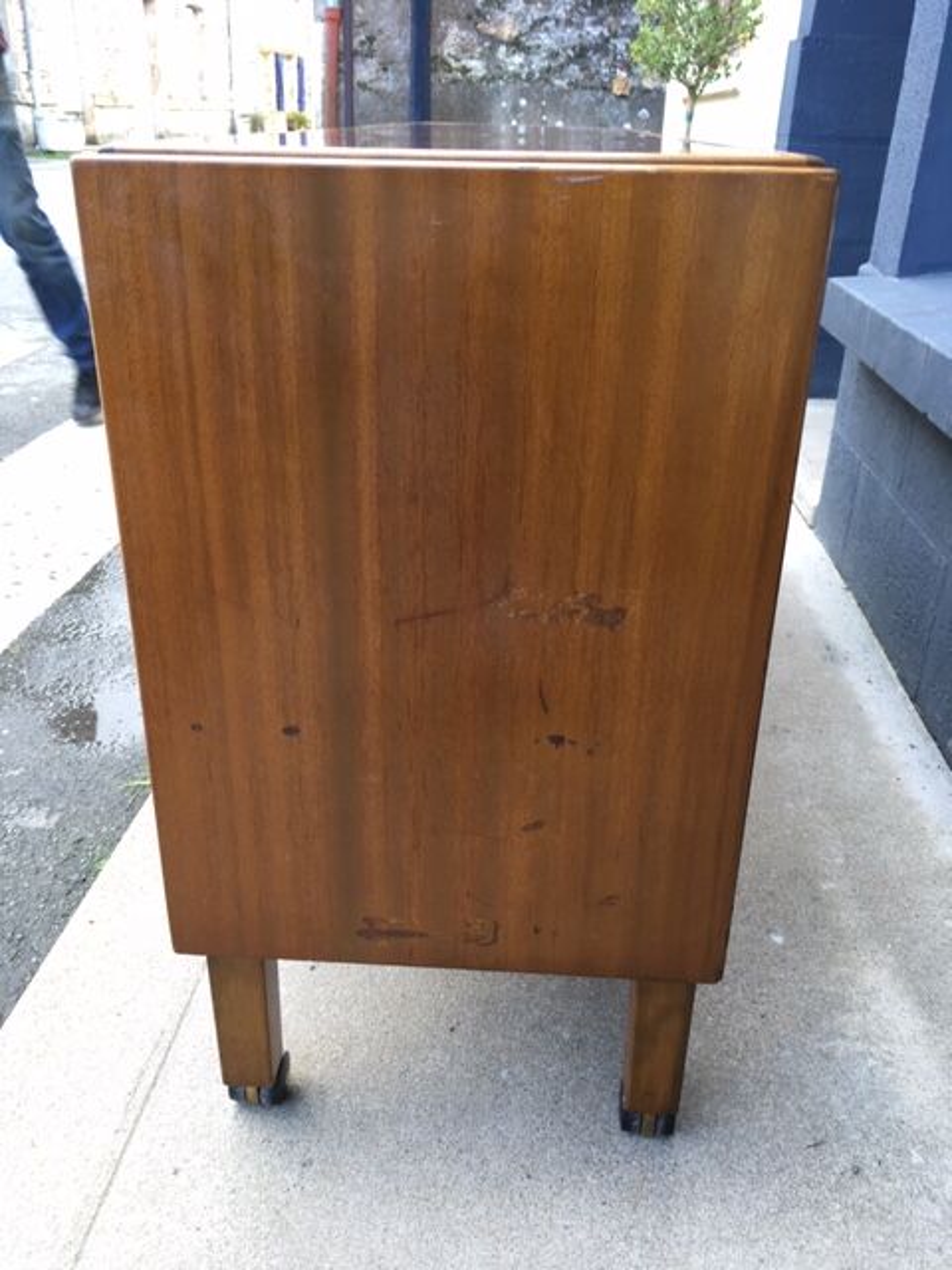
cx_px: 476
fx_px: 1063
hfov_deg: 48.2
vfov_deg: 61.7
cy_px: 635
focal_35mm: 29
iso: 25
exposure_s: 1/33
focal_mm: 4.15
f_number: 2.2
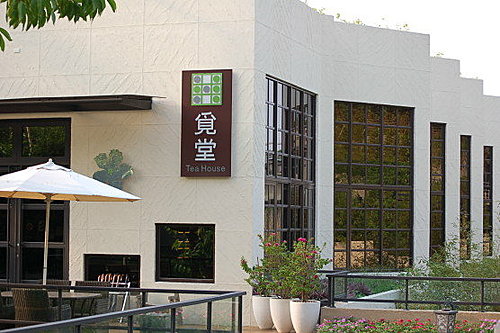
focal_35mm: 82
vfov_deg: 16.5
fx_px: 1145
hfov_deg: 24.6
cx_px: 250
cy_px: 166
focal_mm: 55
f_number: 5.6
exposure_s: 1/125
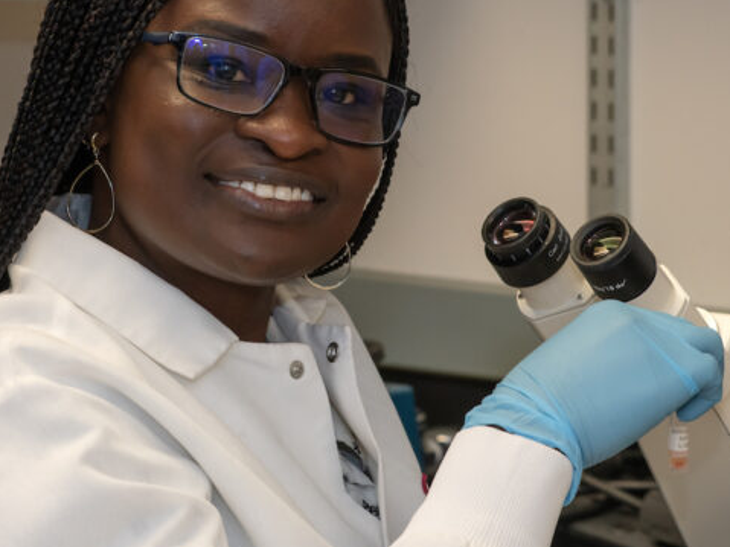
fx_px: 3521
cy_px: 229
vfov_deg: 8.9
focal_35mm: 167
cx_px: 393
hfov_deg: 11.8
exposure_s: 1/80
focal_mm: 105
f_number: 10
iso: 800
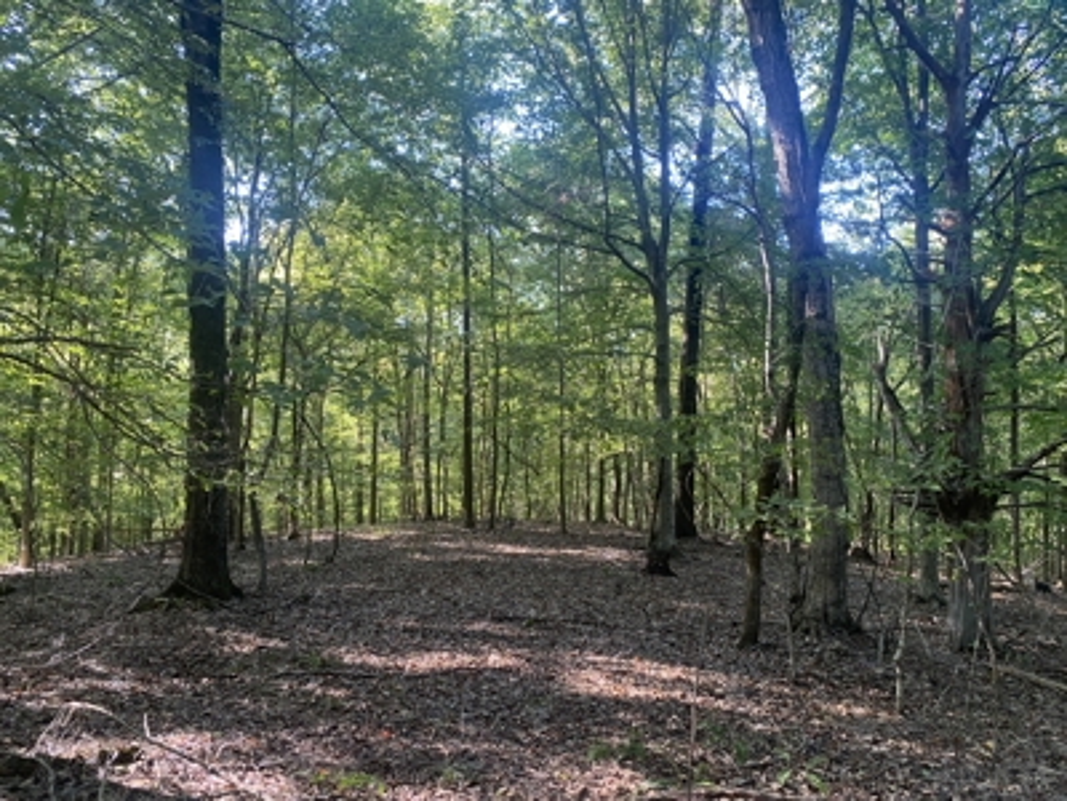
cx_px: 534
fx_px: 801
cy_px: 400
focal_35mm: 26
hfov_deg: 67.3
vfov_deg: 53.1
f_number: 1.8
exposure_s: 1/60
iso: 160
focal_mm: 4.25
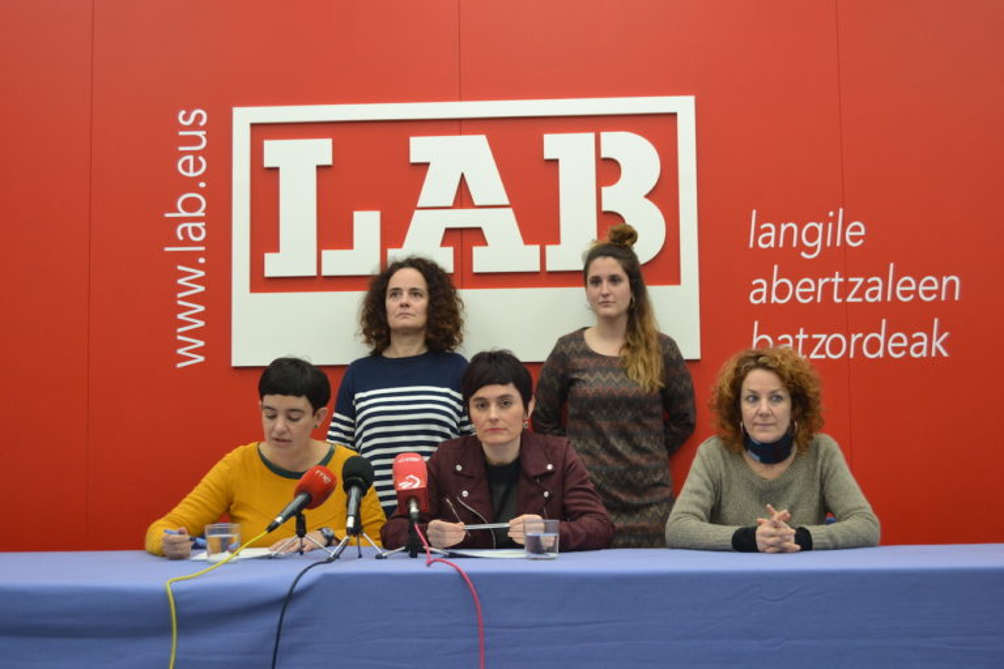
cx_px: 502
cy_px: 334
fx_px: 1464
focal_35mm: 52
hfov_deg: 37.9
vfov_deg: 25.8
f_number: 4.5
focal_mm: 35
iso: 1000
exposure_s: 1/60
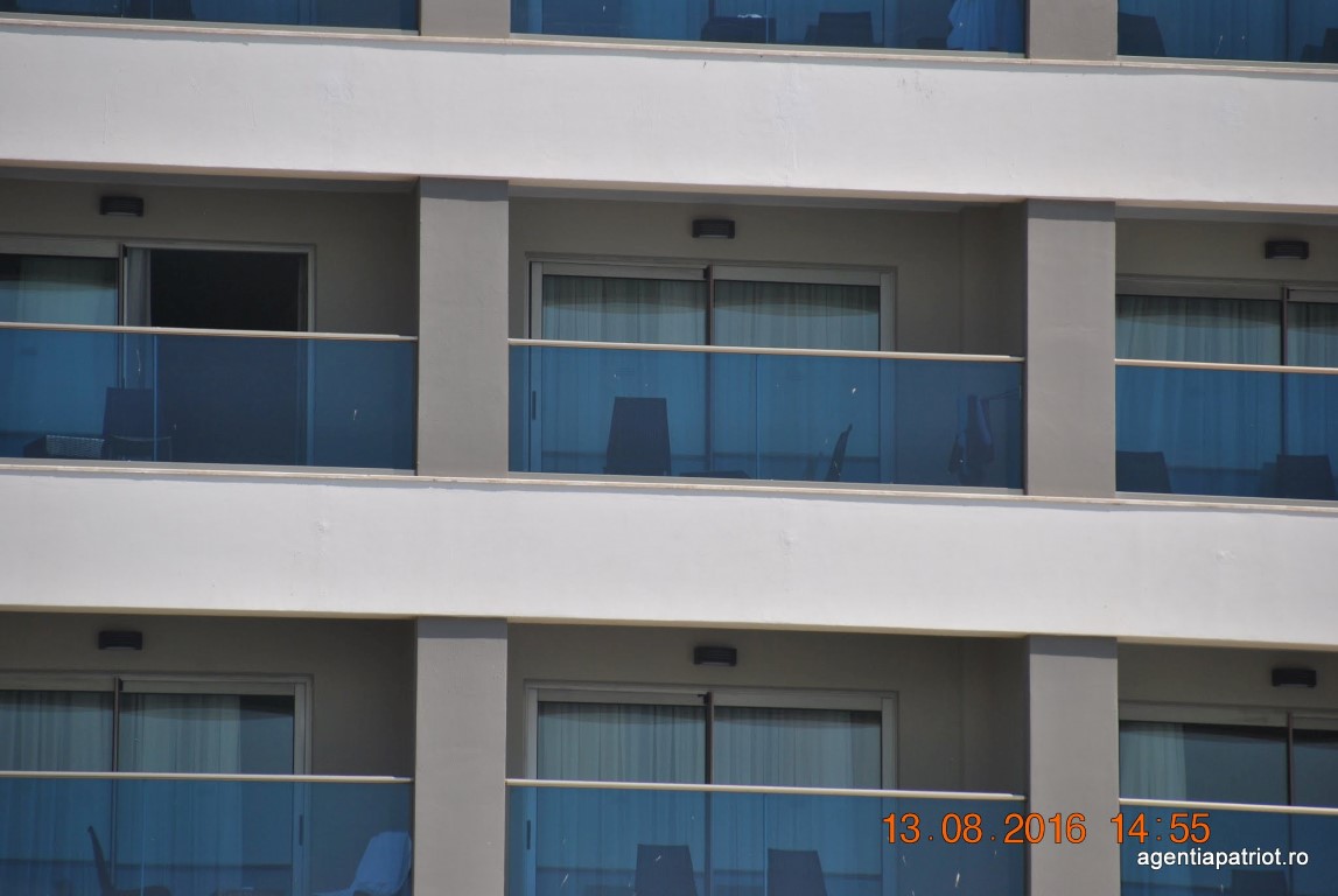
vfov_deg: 4.6
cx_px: 669
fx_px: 11164
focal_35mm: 300
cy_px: 448
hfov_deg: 6.9
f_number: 5.6
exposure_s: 1/1250
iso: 200
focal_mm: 200
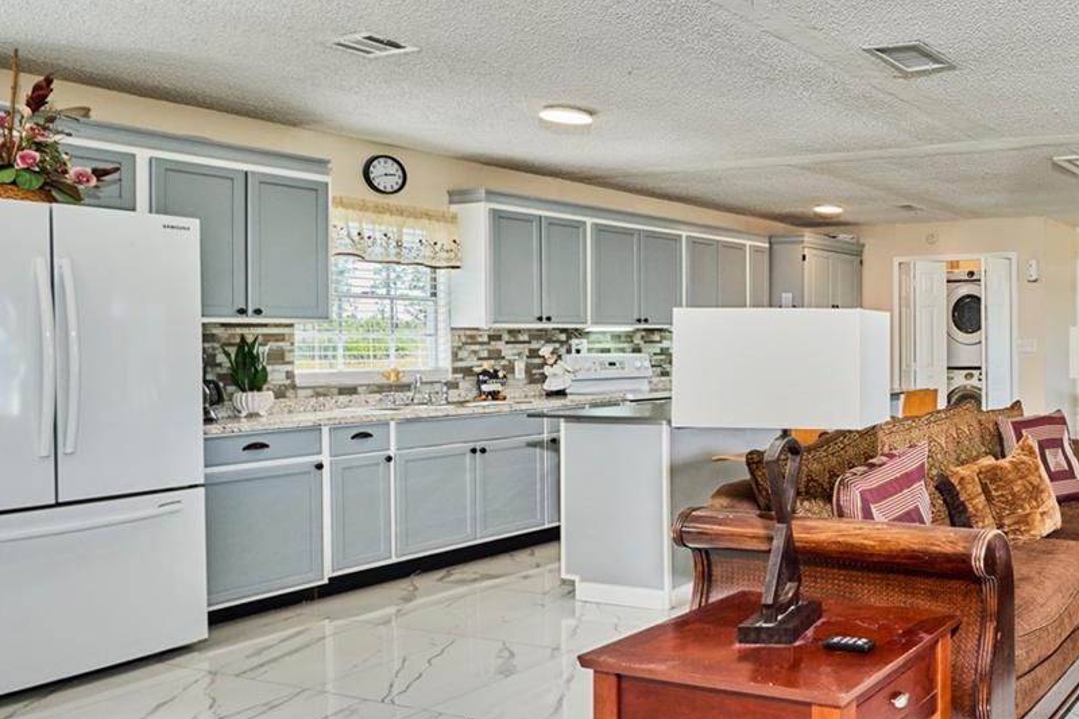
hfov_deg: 51.4
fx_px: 899
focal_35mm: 30
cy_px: 332
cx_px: 1047
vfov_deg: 43.6
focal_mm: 15
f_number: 8
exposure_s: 1/250
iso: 800
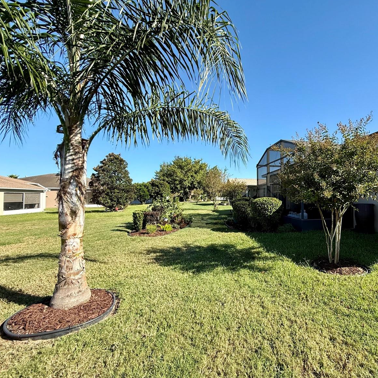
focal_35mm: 17
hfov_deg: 81.3
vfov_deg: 84.0
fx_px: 210
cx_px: 250
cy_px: 190
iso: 50
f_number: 2.2
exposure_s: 1/888
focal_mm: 2.22
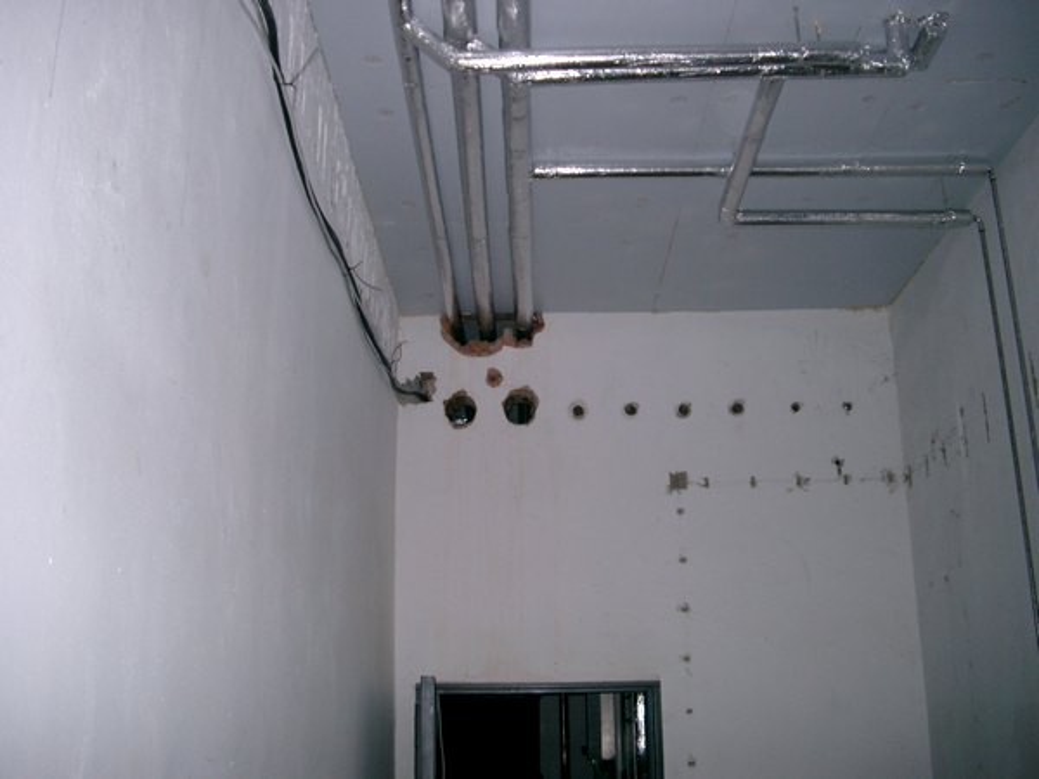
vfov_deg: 38.7
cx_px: 520
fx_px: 1111
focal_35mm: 37
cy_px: 390
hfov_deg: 50.1
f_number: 2.6
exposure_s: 1/60
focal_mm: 7.6
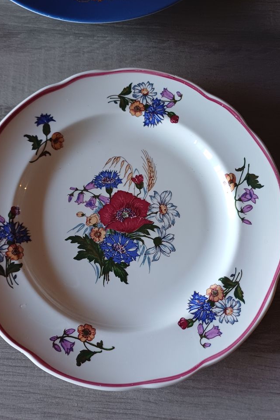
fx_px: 315
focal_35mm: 27
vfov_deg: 67.4
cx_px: 126
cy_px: 203
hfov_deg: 47.9
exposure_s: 1/50
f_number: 1.8
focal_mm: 4.65
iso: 250
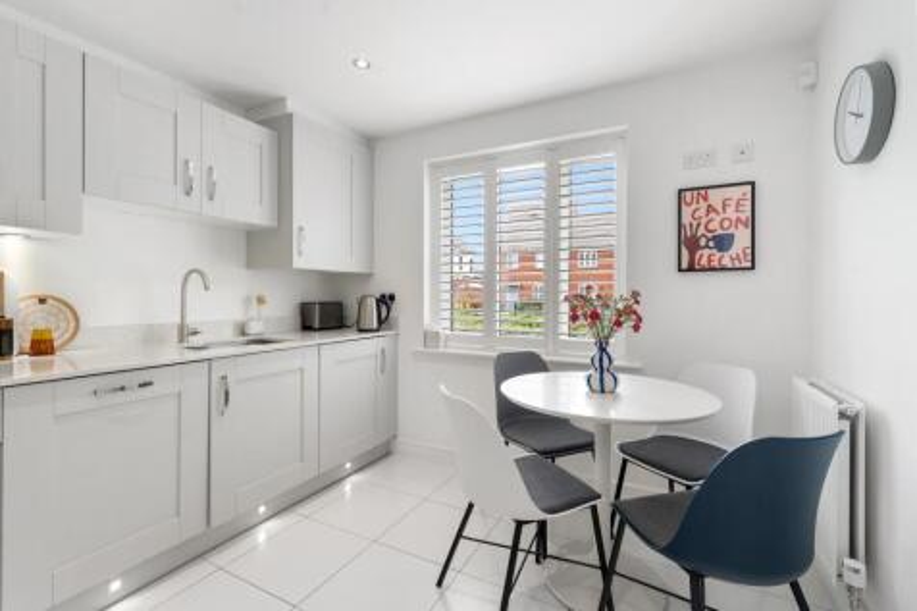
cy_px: 306
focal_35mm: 16
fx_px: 407
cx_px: 458
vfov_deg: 73.7
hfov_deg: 96.8
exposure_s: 1/1.67
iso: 320
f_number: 8
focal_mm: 16
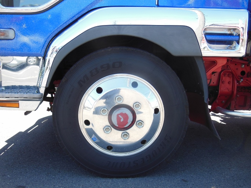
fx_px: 247
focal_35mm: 34
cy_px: 94
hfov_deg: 54.0
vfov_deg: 41.8
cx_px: 126
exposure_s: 1/160
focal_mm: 6
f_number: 3.9
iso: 125
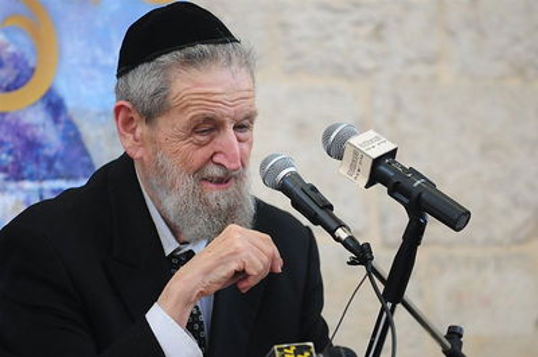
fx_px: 4474
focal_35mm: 300
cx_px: 269
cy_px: 178
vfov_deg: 4.6
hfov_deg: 6.9
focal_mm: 200
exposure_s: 1/100
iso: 800
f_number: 2.8
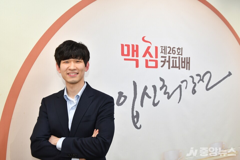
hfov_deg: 49.6
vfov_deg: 34.2
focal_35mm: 39
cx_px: 120
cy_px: 80
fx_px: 260
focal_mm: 26
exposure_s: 1/80
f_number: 4
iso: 400
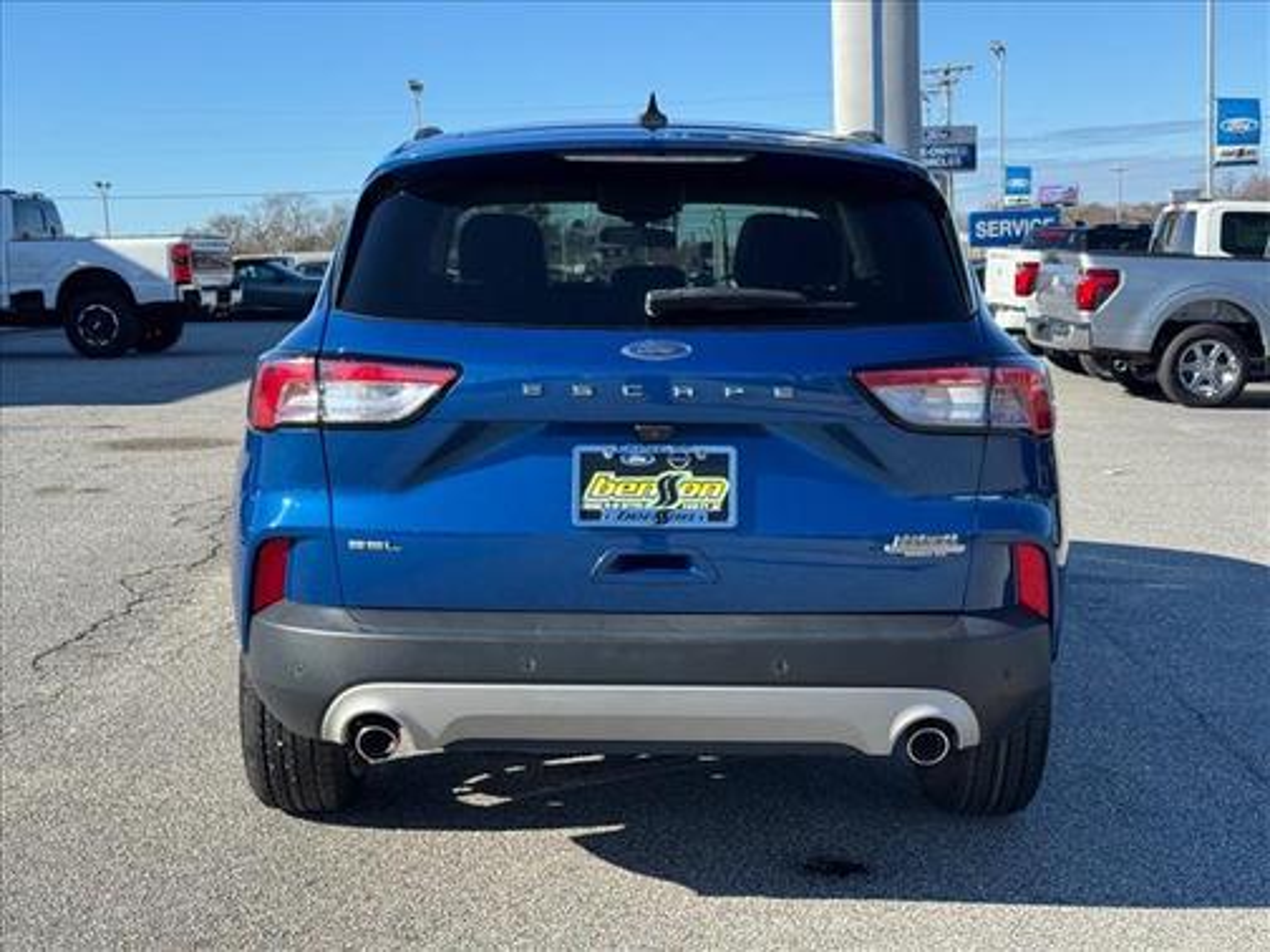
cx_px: 635
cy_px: 476
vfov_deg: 30.3
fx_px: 1761
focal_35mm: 48
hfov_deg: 39.7
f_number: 1.78
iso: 64
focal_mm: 6.76
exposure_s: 1/2110
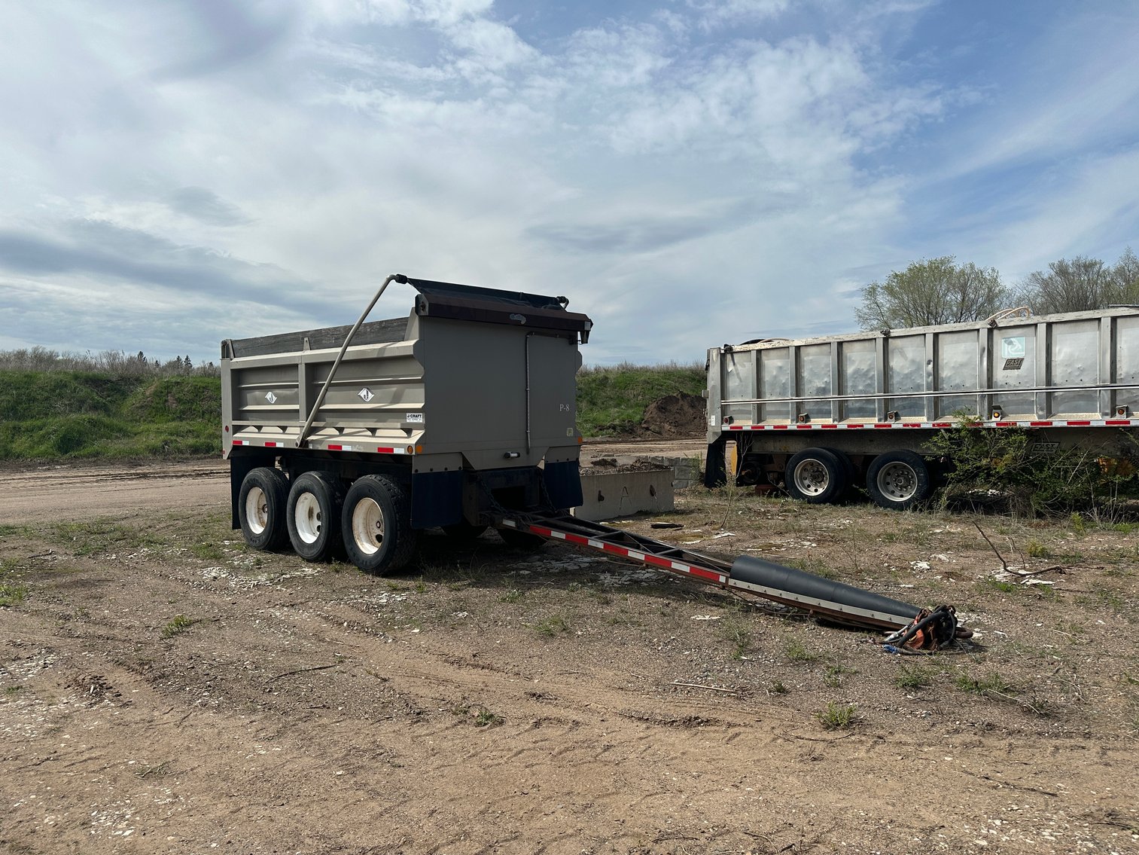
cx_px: 570
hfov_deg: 71.6
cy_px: 428
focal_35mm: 24
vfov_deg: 56.8
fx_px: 790
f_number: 1.78
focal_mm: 6.86
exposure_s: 1/7576
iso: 80
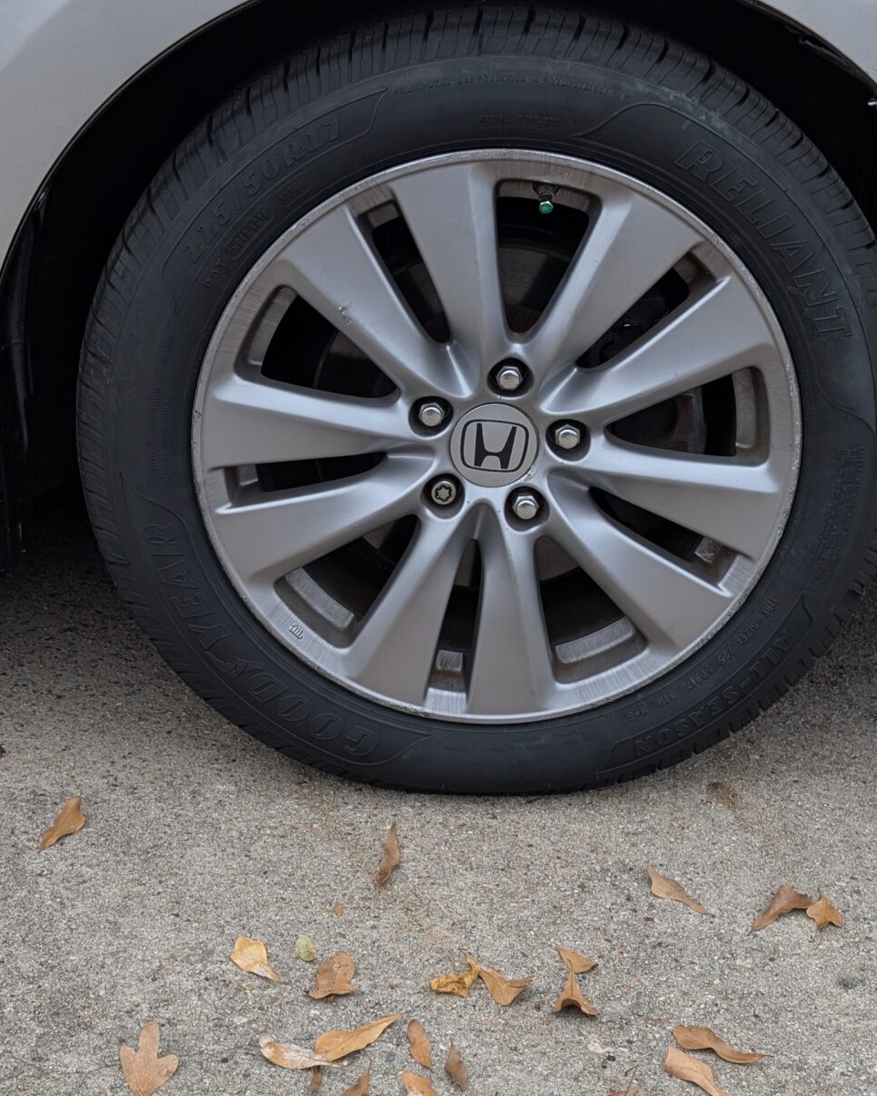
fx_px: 1622
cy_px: 451
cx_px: 454
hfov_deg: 30.3
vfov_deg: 37.2
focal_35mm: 50
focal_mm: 6.9
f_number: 1.68
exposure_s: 1/26.4
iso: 21
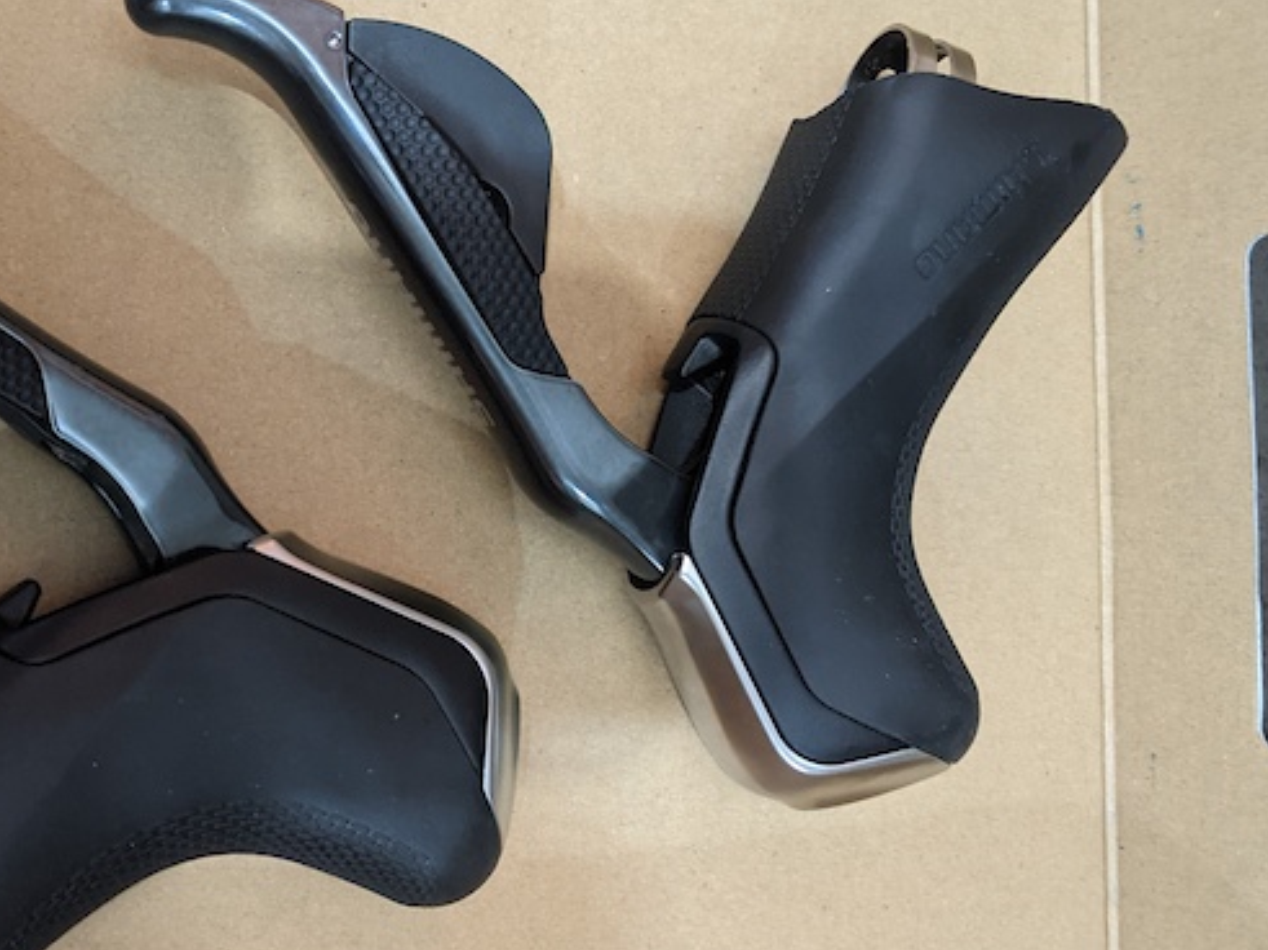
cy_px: 472
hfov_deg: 42.6
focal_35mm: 44
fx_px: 1611
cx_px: 462
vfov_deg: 32.9
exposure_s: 1/24
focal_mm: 4.44
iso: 673
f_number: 1.8
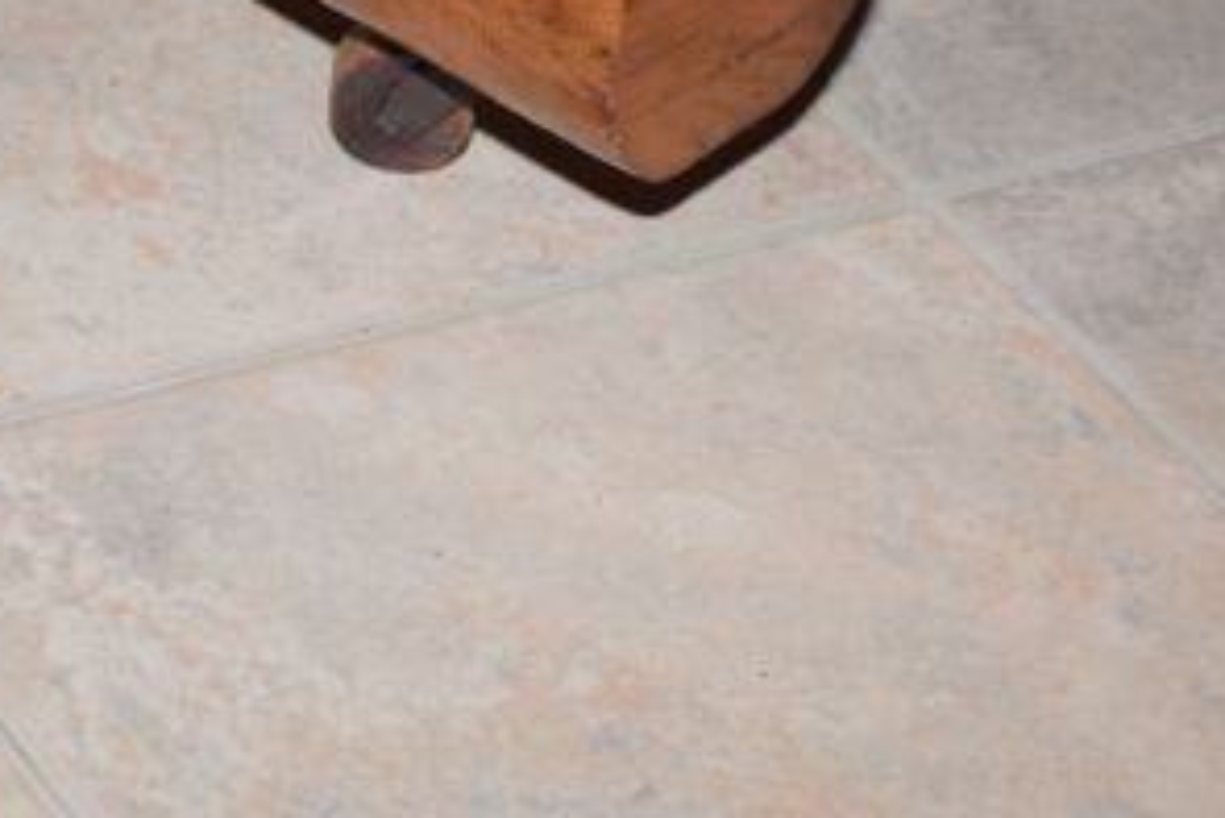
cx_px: 336
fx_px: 6097
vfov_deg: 7.7
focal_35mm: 179
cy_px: 176
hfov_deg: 11.5
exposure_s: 1/125
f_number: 5.6
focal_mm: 55
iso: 800
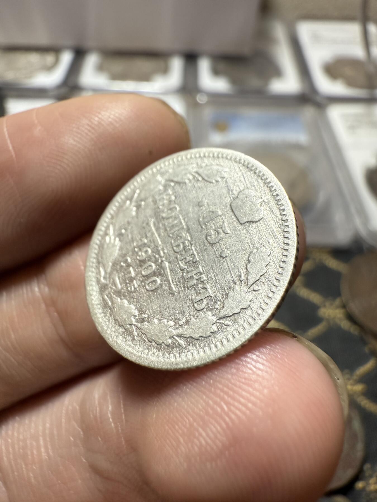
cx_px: 188
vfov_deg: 71.6
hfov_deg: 56.8
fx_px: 349
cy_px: 251
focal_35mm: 24
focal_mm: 2.22
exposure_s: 1/72
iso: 250
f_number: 2.2
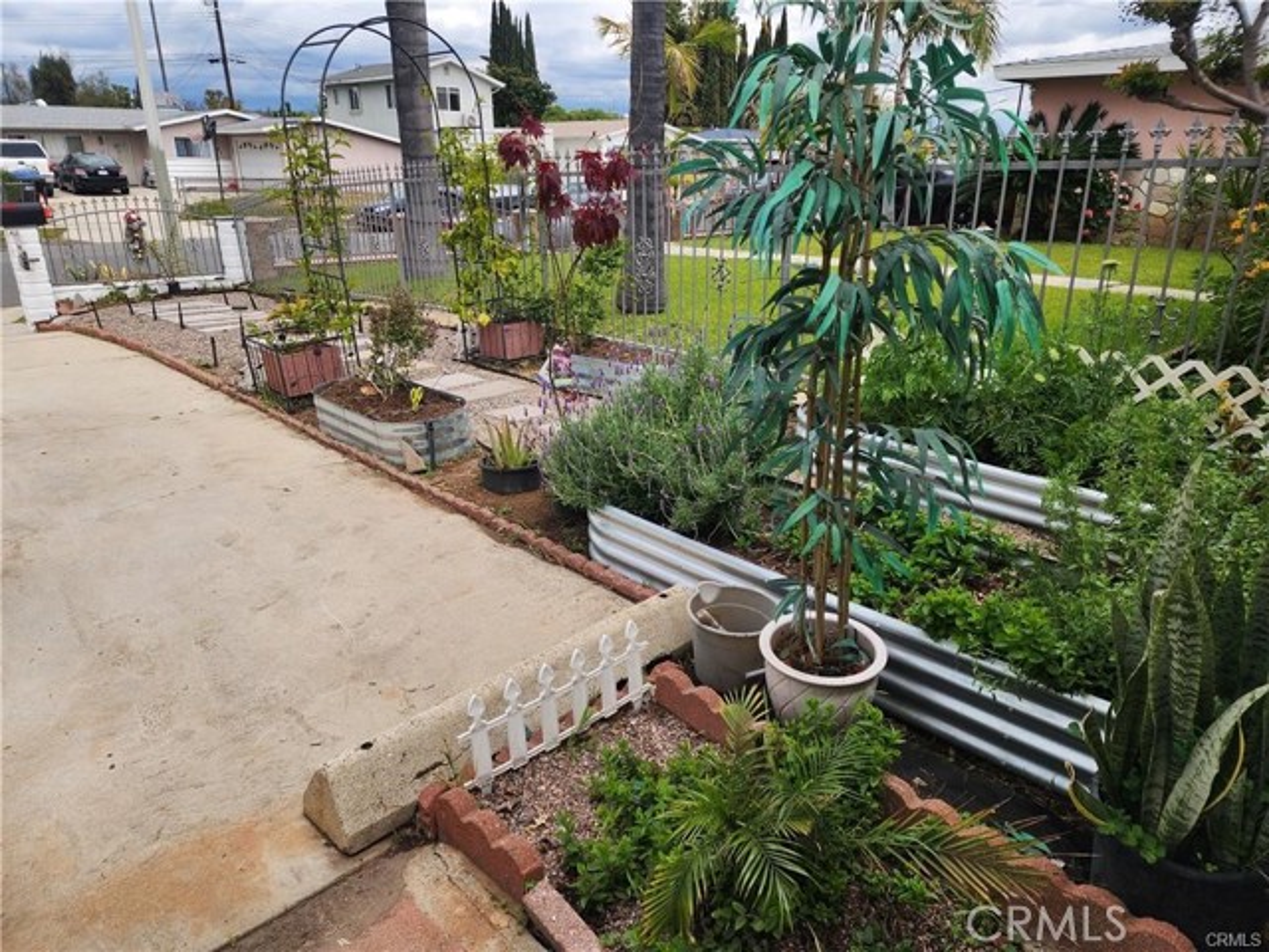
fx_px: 843
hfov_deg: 73.9
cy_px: 476
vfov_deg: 58.9
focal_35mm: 23
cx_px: 634
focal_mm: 6.4
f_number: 1.8
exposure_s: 1/670
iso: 12
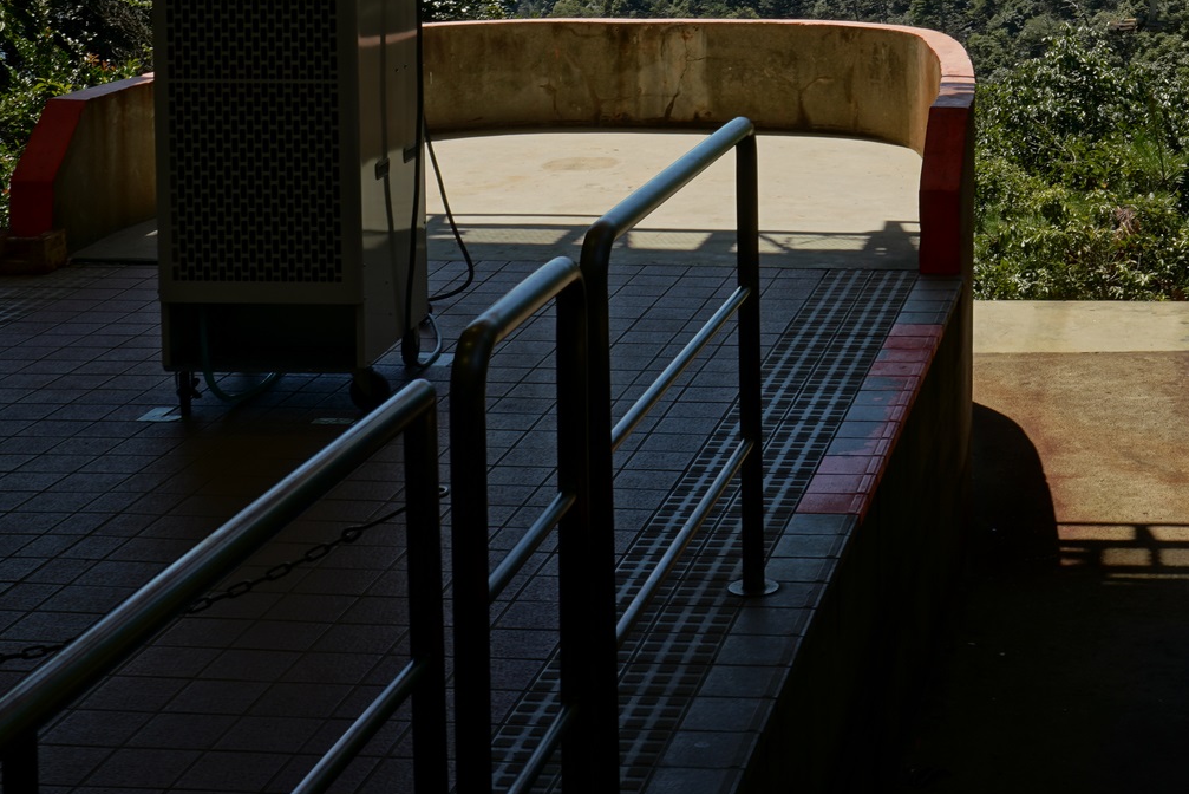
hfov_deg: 27.4
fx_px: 2379
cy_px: -143
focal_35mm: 72
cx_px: 980
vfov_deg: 18.0
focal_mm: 29
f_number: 13
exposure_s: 1/80
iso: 100
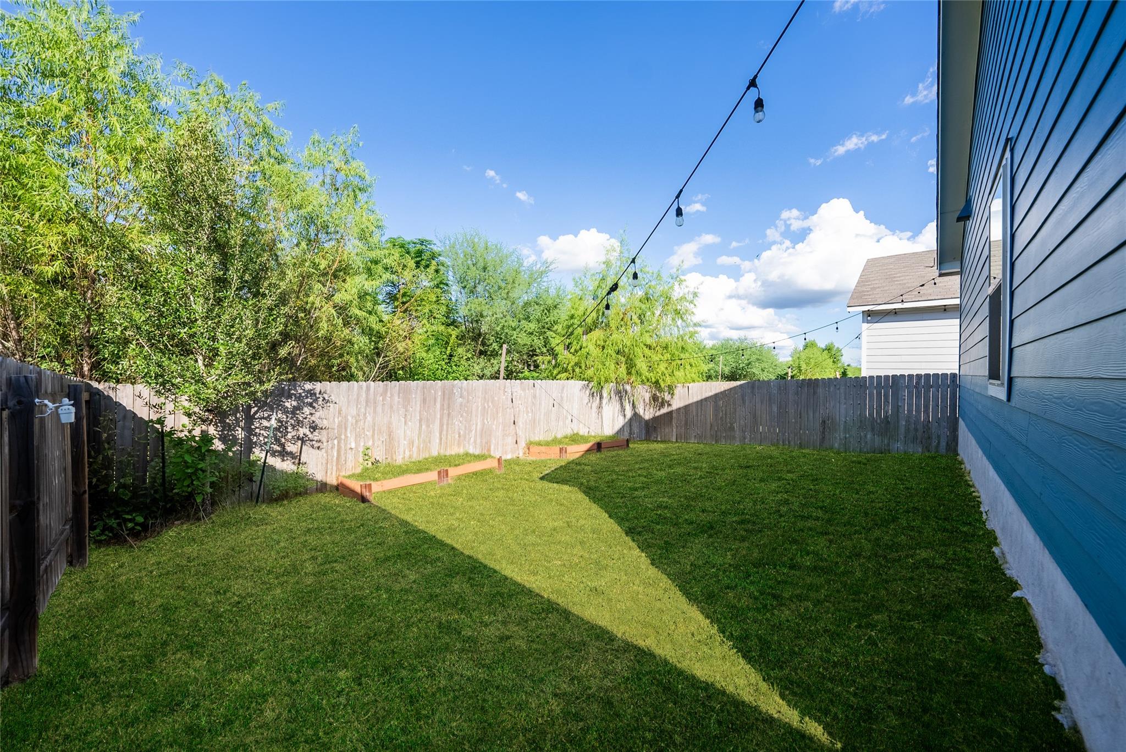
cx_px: 563
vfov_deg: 90.1
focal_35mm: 12
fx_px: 375
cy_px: 376
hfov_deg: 112.6
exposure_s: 1/8000
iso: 400
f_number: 4.5
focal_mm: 12
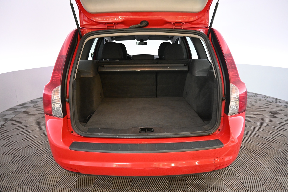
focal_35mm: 24
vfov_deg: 53.1
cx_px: 144
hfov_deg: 73.7
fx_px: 192
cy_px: 96
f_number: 3.5
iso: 3200
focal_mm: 16
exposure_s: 1/60
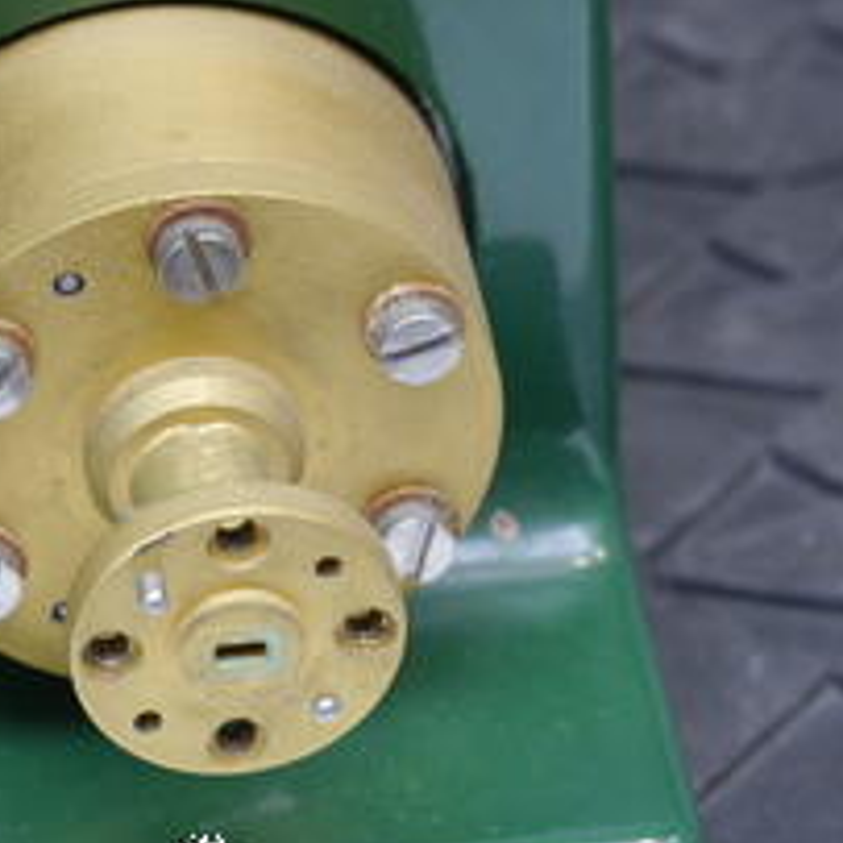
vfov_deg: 3.6
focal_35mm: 488
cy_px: 448
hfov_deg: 3.6
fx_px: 13445
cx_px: 100
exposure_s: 1/5
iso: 400
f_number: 11
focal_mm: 140
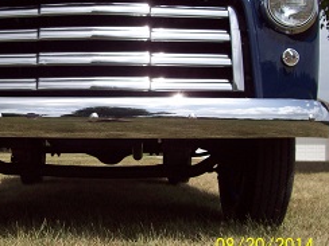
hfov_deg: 31.9
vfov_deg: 24.7
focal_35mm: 59
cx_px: 71
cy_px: 93
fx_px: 561
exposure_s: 1/752
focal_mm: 6
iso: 80
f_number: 4.8
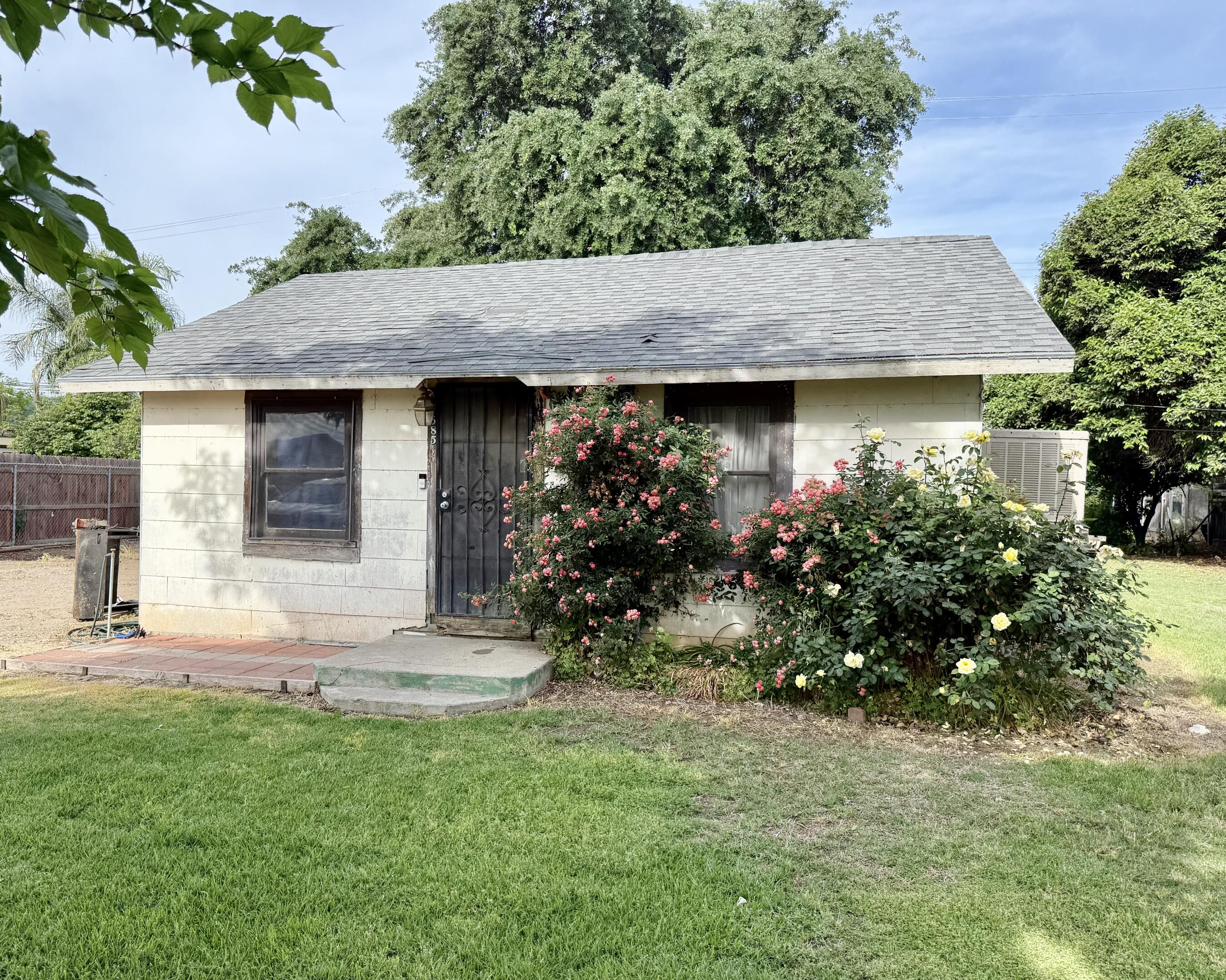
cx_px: 550
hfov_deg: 65.9
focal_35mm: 26
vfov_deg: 54.9
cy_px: 497
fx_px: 943
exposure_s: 1/2053
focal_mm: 6.76
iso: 80
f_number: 1.78
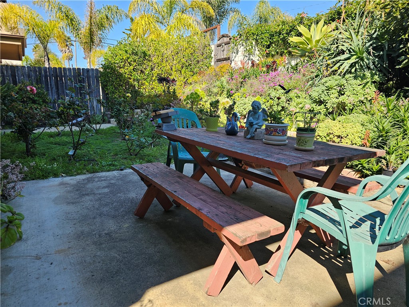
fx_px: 272
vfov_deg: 58.9
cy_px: 154
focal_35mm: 23
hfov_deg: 73.9
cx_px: 204
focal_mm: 6.3
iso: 10
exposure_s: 1/240
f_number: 1.7
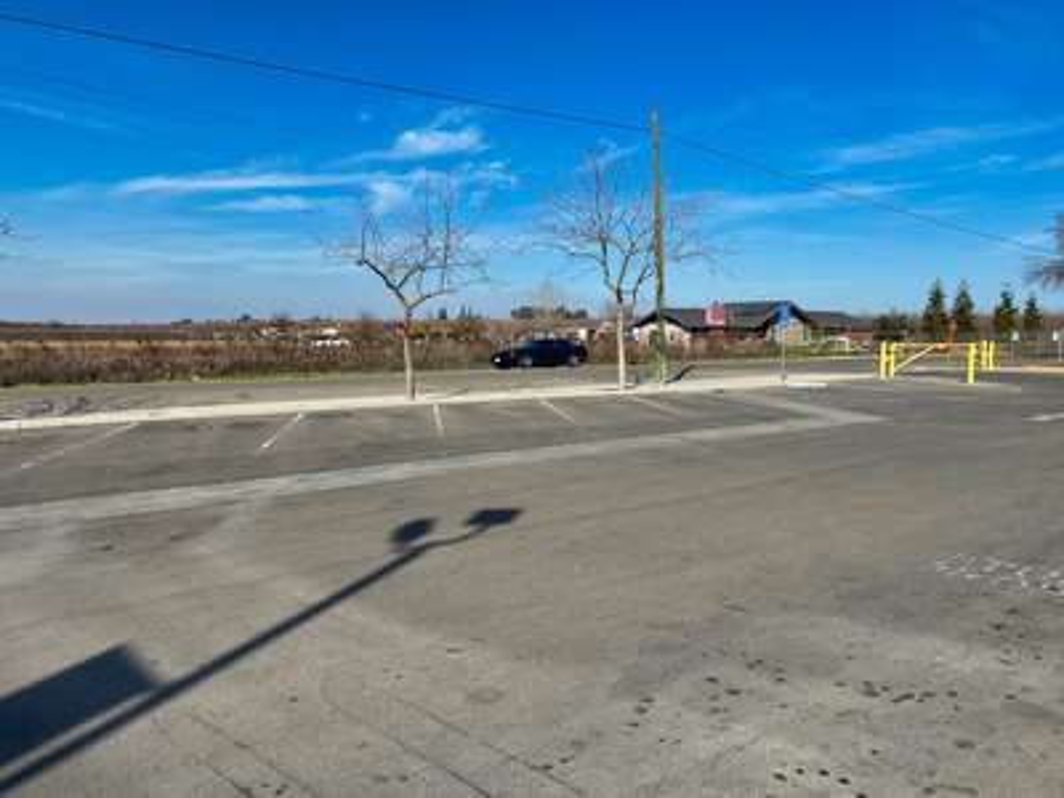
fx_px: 799
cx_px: 532
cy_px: 399
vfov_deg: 53.1
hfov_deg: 67.3
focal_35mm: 26
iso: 32
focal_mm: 4.25
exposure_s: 1/3861
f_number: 1.8
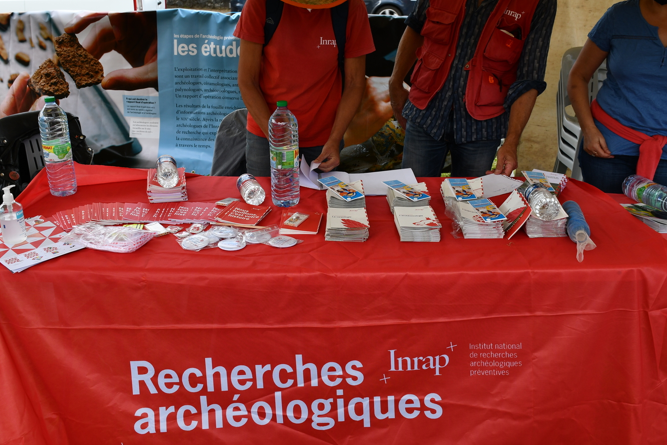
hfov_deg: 53.1
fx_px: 667
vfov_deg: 36.8
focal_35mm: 36
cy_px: 181
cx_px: 318
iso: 200
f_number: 7.1
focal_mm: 20
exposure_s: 1/250
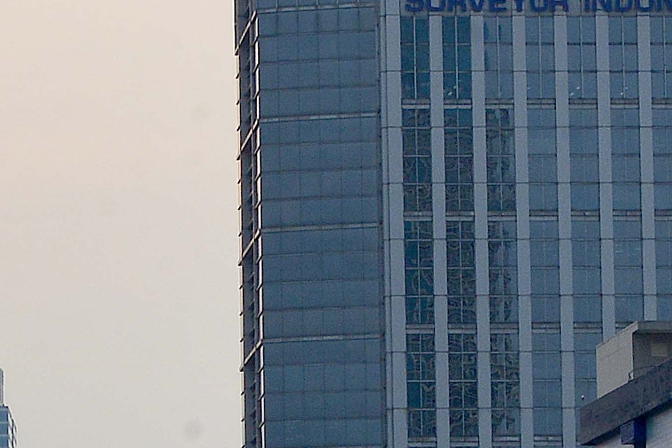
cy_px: 625
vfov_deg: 7.5
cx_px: -162
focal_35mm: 180
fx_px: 3361
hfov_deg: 11.2
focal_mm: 40
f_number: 14
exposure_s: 1/100
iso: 500
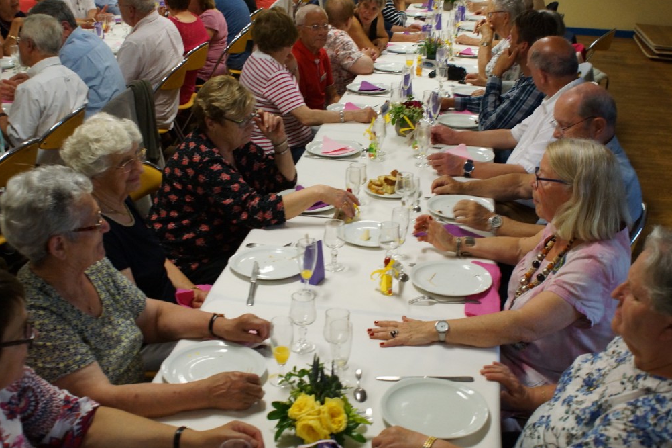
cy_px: 222
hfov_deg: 42.8
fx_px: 858
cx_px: 331
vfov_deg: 29.2
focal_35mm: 46
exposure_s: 1/80
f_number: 5
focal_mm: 30
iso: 1600
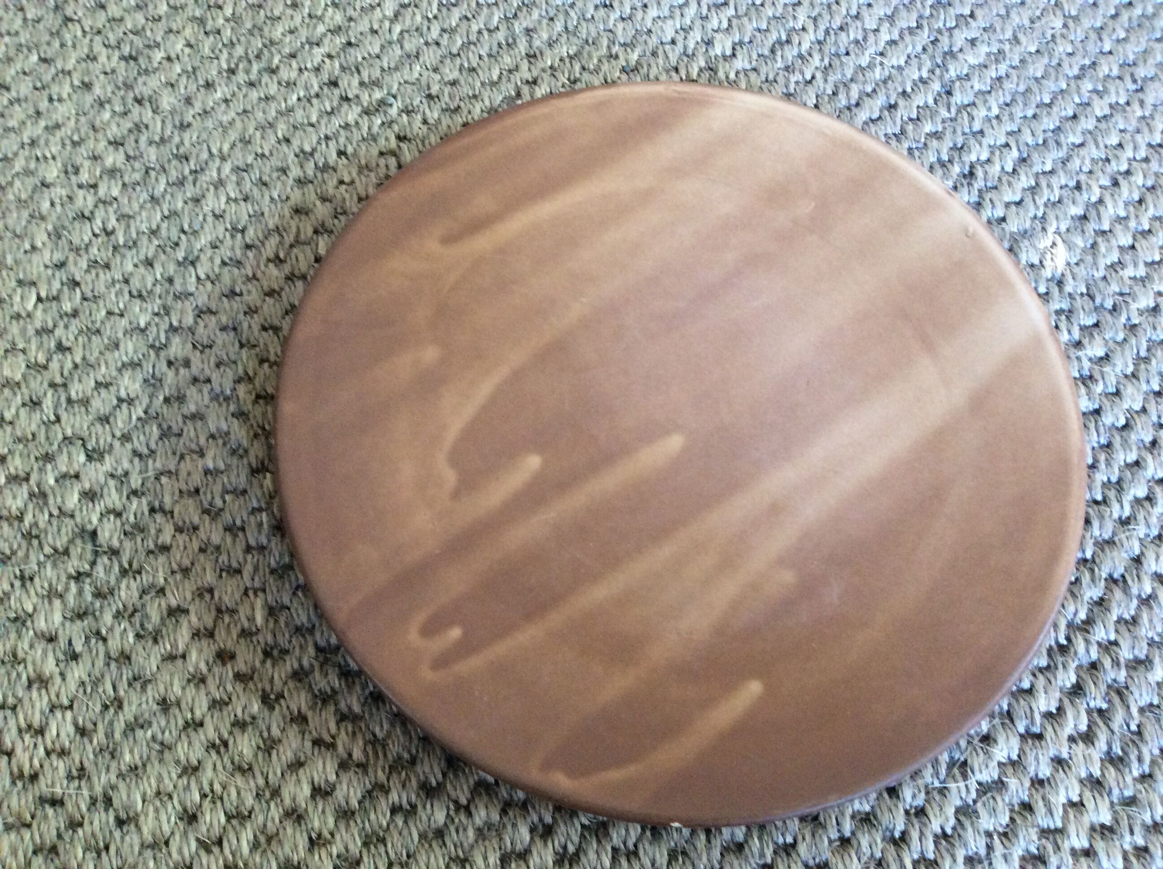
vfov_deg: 44.1
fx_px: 1074
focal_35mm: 32
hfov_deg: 56.9
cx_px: 582
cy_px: 434
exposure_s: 1/25
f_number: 2.4
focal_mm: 3.3
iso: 200
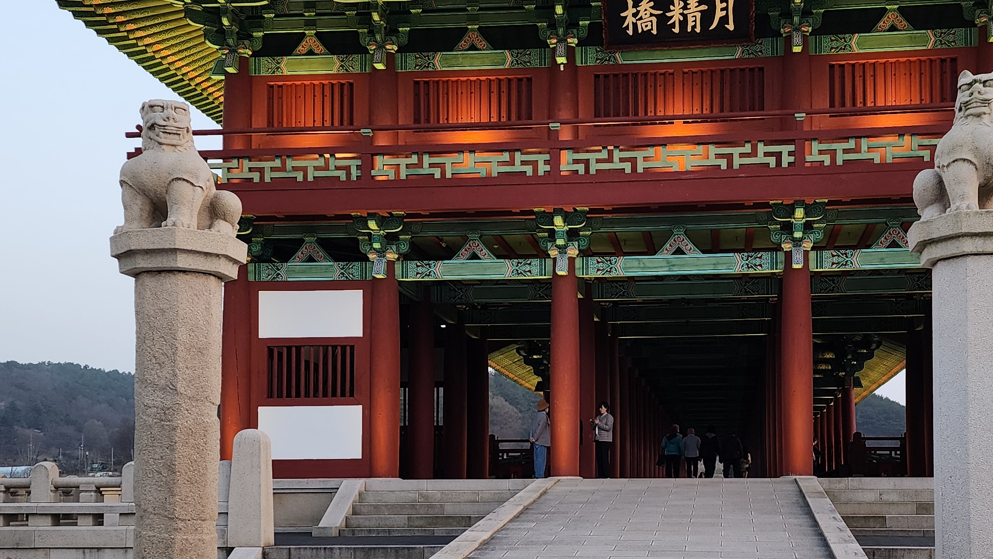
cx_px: 572
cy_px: 451
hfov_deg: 42.0
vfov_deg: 24.0
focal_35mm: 49
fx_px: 1290
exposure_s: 1/180
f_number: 1.8
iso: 100
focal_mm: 6.4
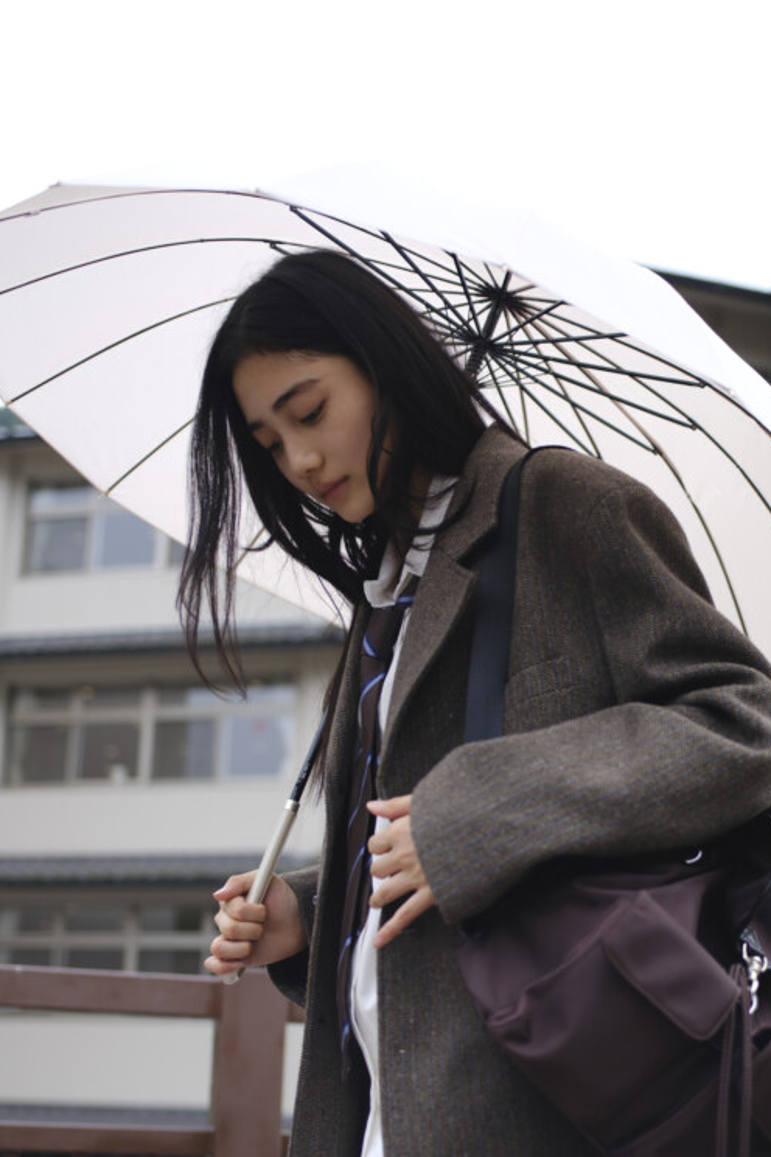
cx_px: 544
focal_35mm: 63
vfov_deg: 31.7
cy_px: 759
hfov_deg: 21.4
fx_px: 2024
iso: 400
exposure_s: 1/1250
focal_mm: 55
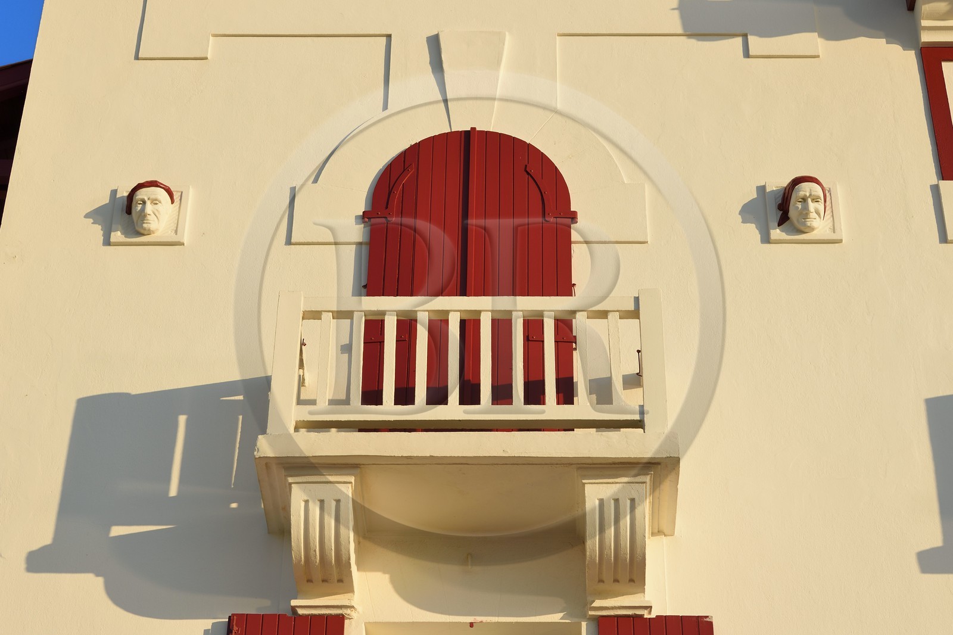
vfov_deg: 19.4
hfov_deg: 28.8
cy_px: 318
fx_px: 1853
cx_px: 476
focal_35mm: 70
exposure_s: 1/250
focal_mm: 70
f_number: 11
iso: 200
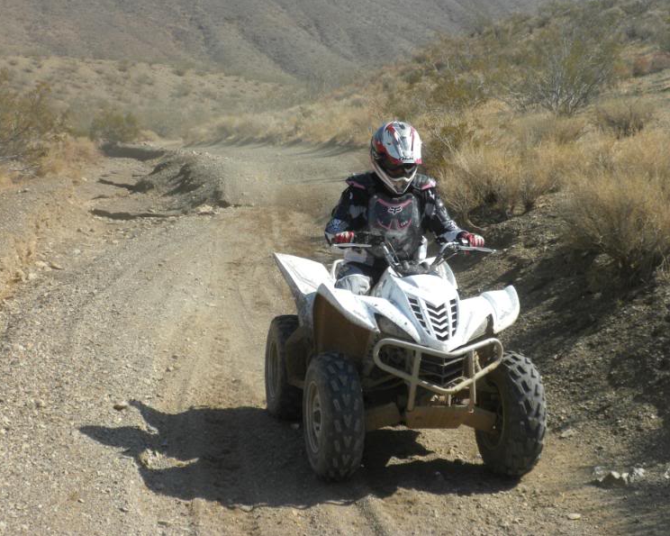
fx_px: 1249
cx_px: 340
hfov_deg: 30.0
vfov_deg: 24.2
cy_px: 268
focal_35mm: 63
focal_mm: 10.7
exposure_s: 1/484
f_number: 4.7
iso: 64
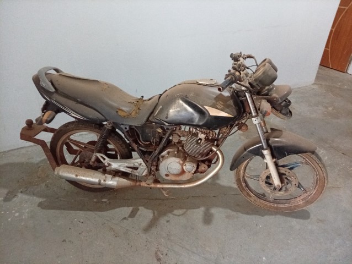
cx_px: 176
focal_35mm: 26
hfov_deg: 67.2
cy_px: 132
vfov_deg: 53.2
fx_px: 265
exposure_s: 1/20
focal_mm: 4.15
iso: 566
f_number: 1.8
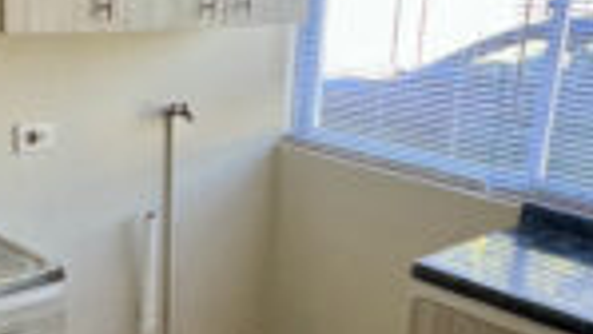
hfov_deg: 51.1
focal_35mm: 38
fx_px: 598
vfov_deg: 31.1
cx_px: 167
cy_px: 215
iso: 125
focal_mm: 1.57
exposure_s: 1/100
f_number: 1.8
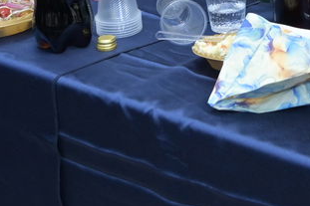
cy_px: -153
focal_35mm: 144
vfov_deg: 9.1
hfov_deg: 13.8
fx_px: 1239
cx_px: 392
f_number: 5
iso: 1600
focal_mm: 32
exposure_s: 1/200
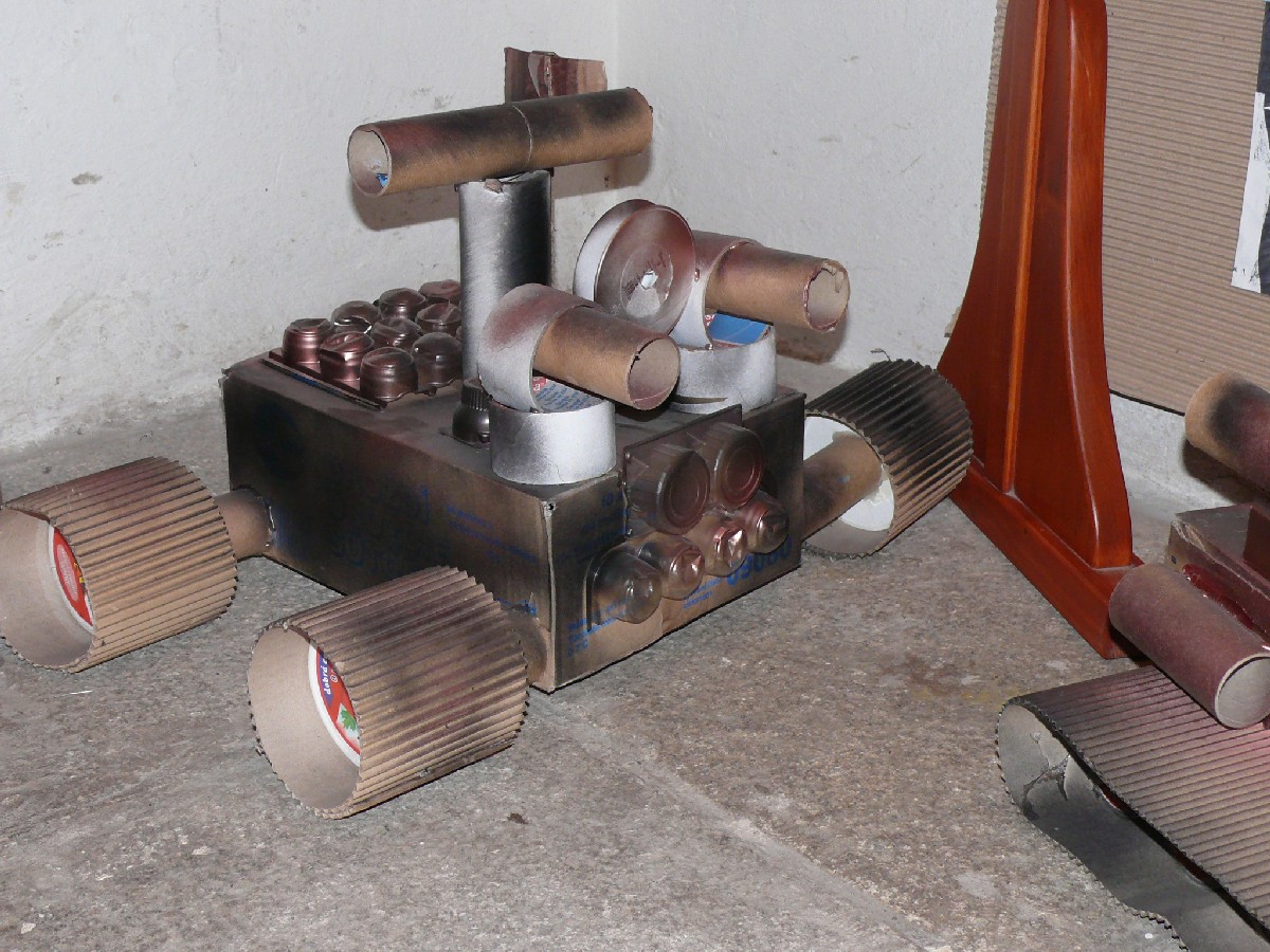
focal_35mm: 61
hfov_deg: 31.7
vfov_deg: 24.0
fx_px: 2238
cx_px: 635
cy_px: 476
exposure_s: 1/30
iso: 200
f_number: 3.2
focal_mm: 10.1
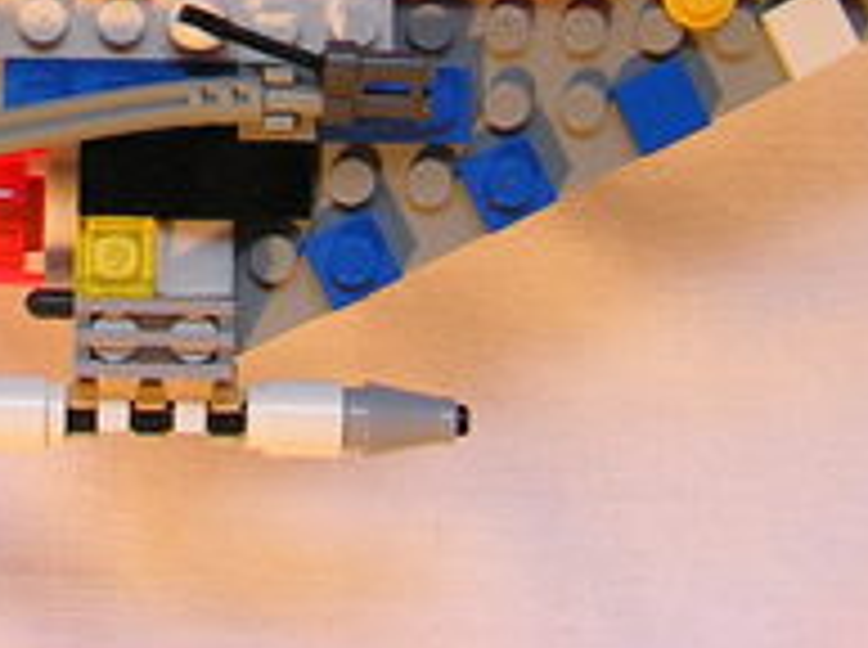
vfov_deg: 14.0
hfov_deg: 19.3
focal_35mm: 101
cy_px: -212
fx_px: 2528
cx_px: 189
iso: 125
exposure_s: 1/40
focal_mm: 6.4
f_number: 3.2
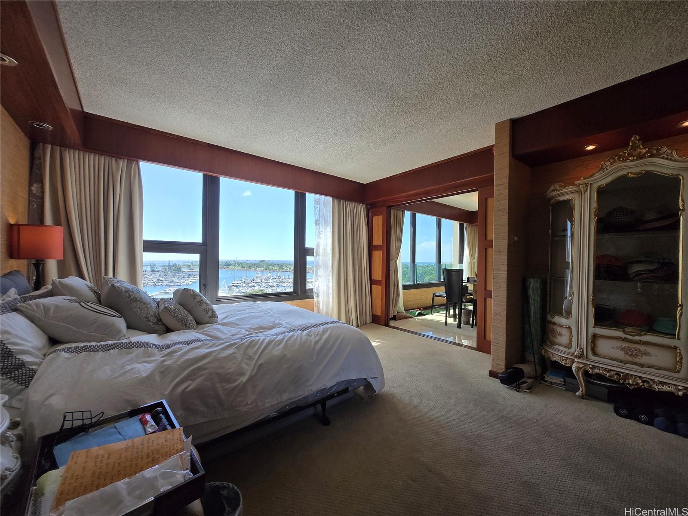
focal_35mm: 13
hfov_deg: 106.2
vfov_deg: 89.9
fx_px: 258
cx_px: 344
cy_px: 258
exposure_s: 1/173
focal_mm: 1.7
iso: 25
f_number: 2.2
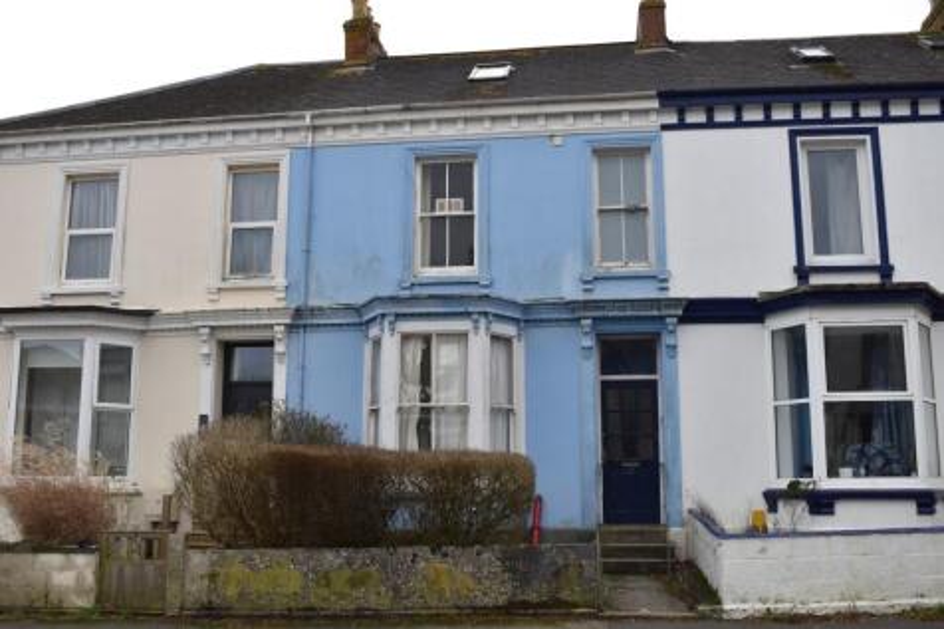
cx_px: 472
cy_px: 314
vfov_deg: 36.8
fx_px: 944
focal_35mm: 36
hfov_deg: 53.1
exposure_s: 1/250
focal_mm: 24
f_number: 5.6
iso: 360
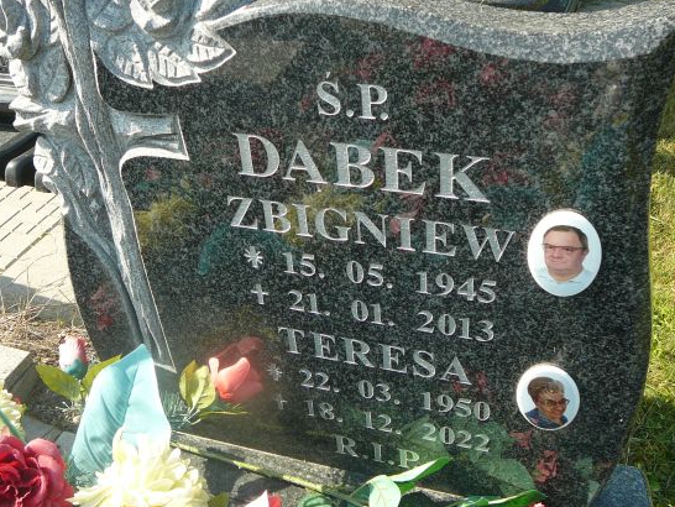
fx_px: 800
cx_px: 330
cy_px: 272
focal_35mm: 41
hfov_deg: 45.8
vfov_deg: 35.1
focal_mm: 5.2
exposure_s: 1/400
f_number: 2.8
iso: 80
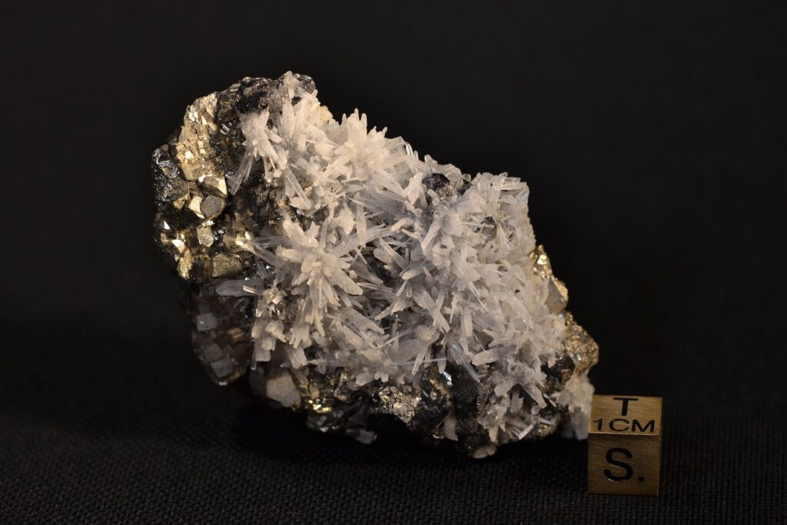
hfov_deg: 16.1
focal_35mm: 128
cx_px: 394
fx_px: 2787
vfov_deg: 10.8
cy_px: 262
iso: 100
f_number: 6.3
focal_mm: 85
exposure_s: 1/20
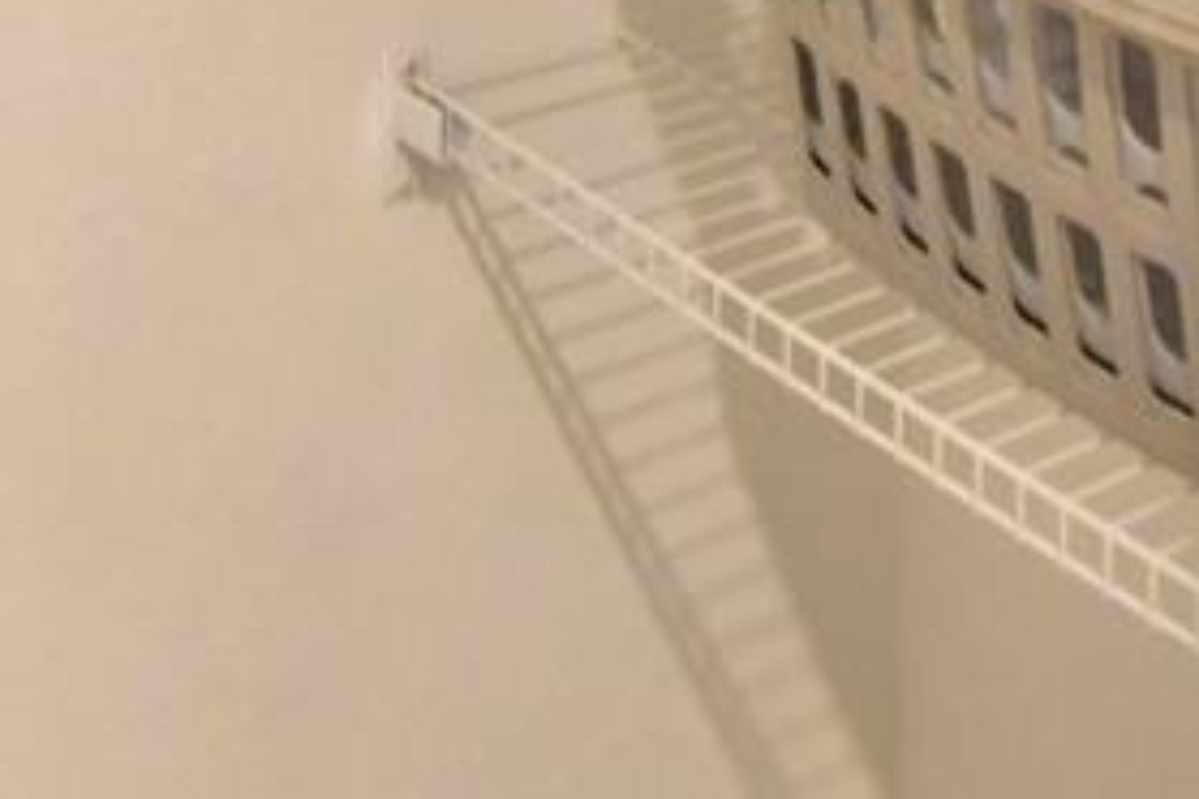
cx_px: 413
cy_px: -1070
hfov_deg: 23.6
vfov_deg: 12.6
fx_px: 2864
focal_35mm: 86
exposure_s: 1/30
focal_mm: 10
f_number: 4.5
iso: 640
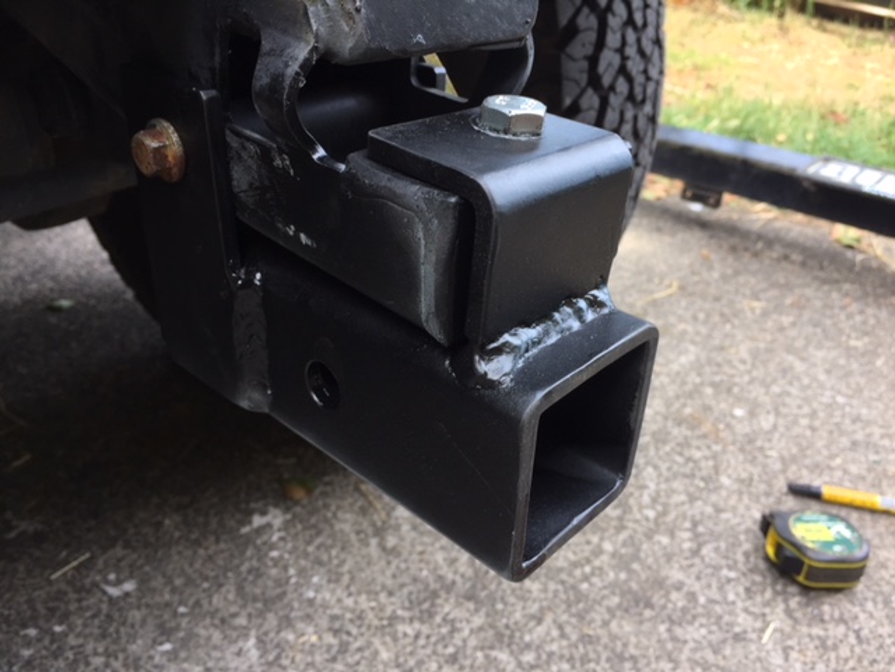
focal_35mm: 29
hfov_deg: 61.7
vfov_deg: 48.2
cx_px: 448
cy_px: 336
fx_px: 750
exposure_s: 1/100
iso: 32
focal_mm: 4.15
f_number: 2.2
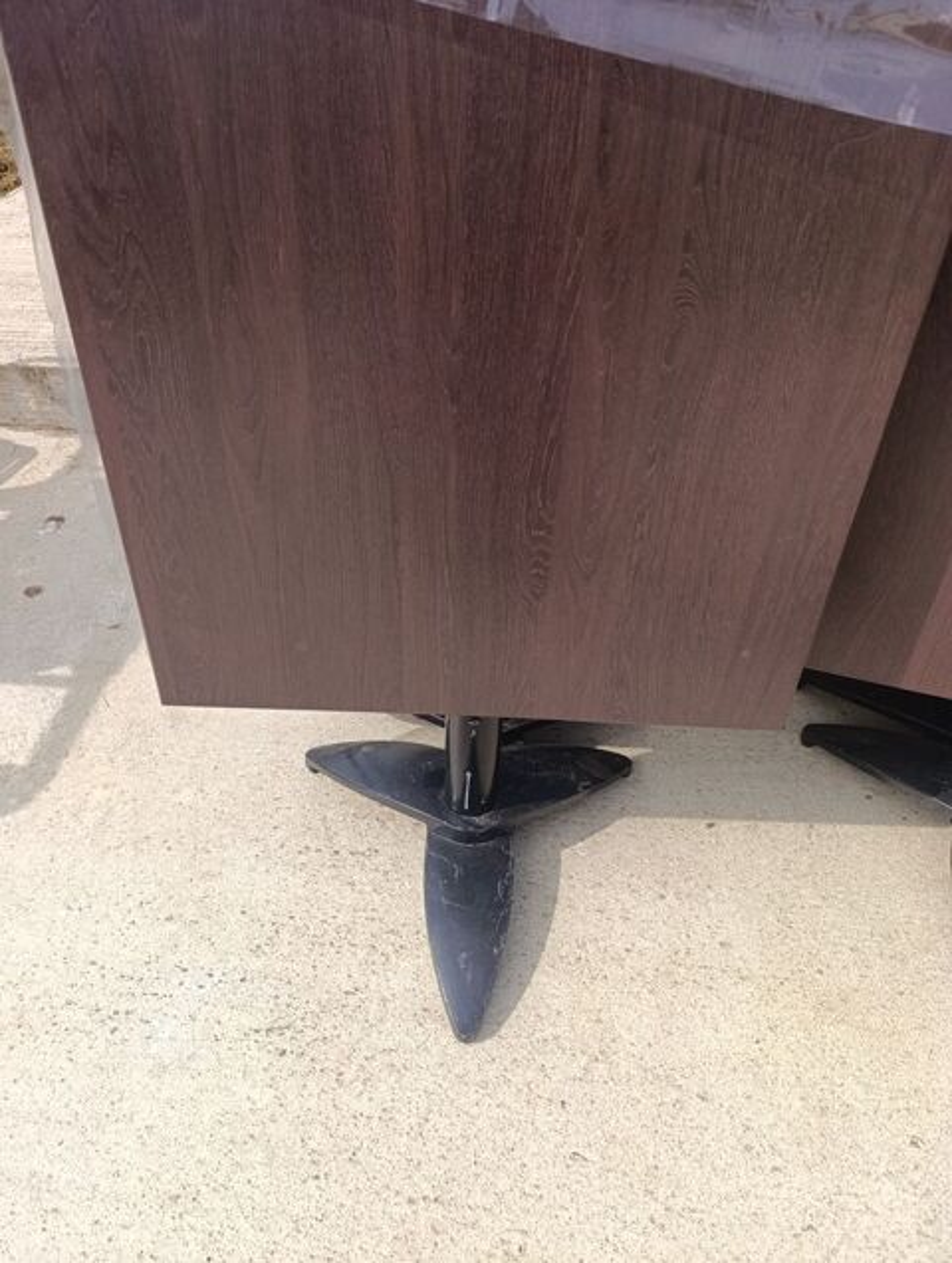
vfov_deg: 73.8
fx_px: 841
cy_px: 632
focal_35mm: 23
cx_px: 476
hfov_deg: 59.0
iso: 50
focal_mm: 6.14
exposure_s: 1/495
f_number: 1.6
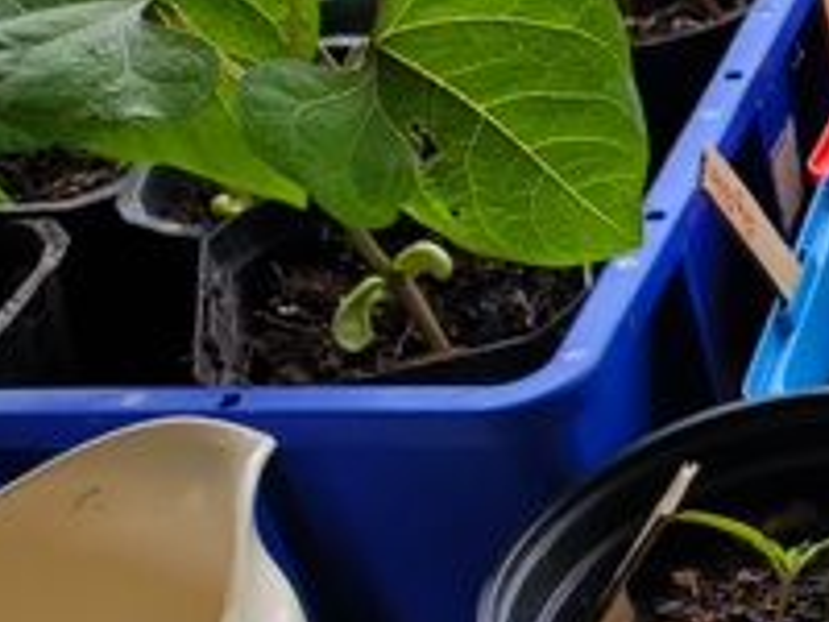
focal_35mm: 104
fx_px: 2491
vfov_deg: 14.2
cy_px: 211
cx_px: 1646
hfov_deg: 15.3
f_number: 2.4
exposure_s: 1/92
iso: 50
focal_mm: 4.3
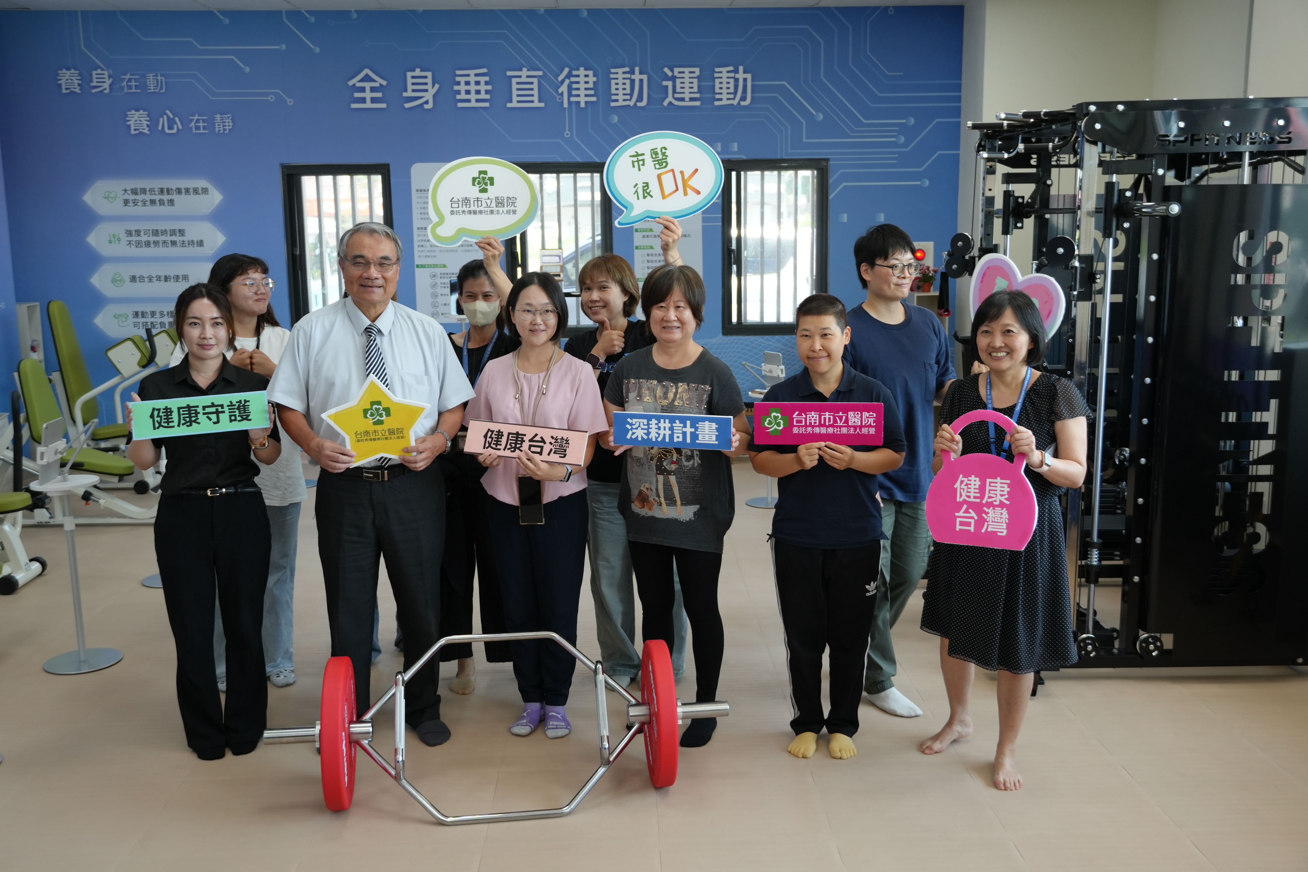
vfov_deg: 38.4
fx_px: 1253
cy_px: 436
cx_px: 654
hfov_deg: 55.1
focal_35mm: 34
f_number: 4
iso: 400
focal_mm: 23
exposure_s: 1/160
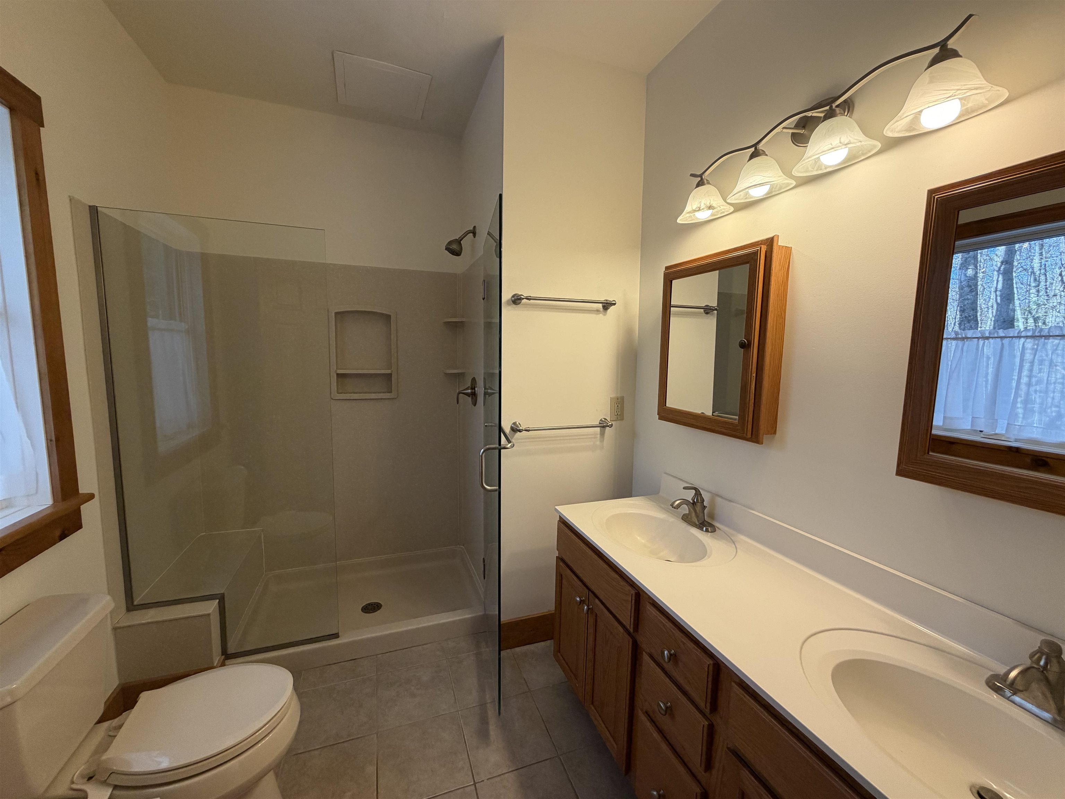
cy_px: 400
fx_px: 431
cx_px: 532
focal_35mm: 14
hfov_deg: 102.1
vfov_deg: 85.7
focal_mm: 2.22
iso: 160
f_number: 2.2
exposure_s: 1/120
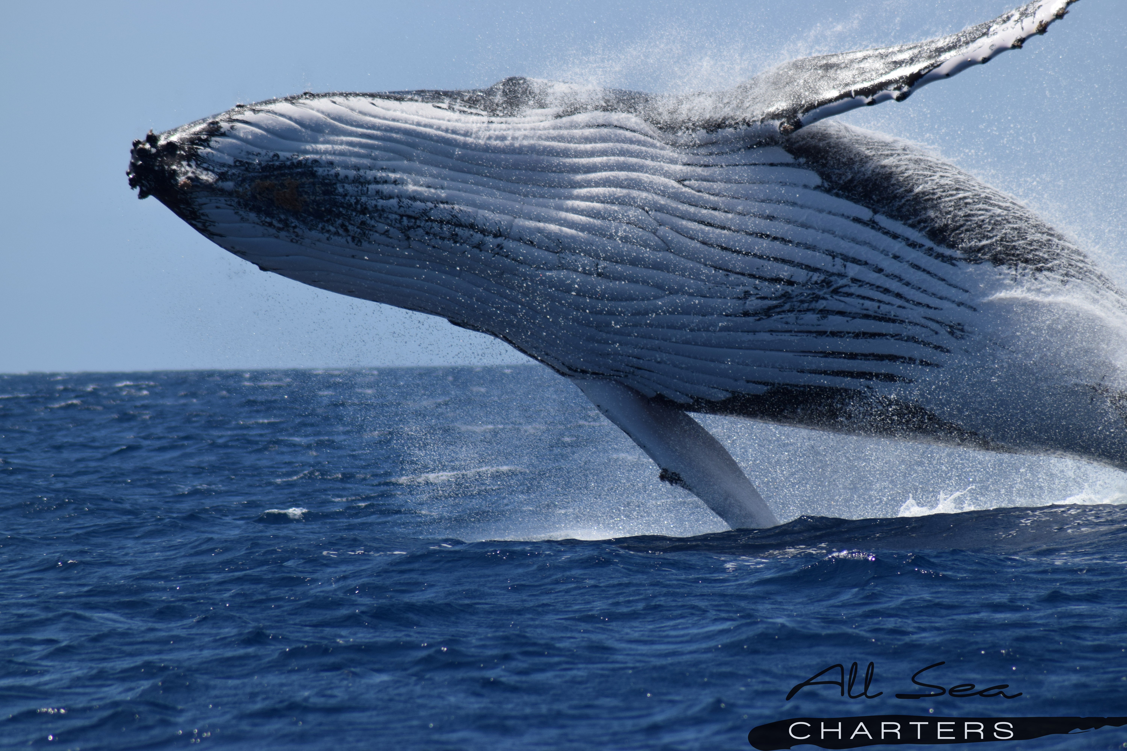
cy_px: 376
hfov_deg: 4.6
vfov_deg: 3.1
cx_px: 564
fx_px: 14086
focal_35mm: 450
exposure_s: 1/2000
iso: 320
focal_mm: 300
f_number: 8
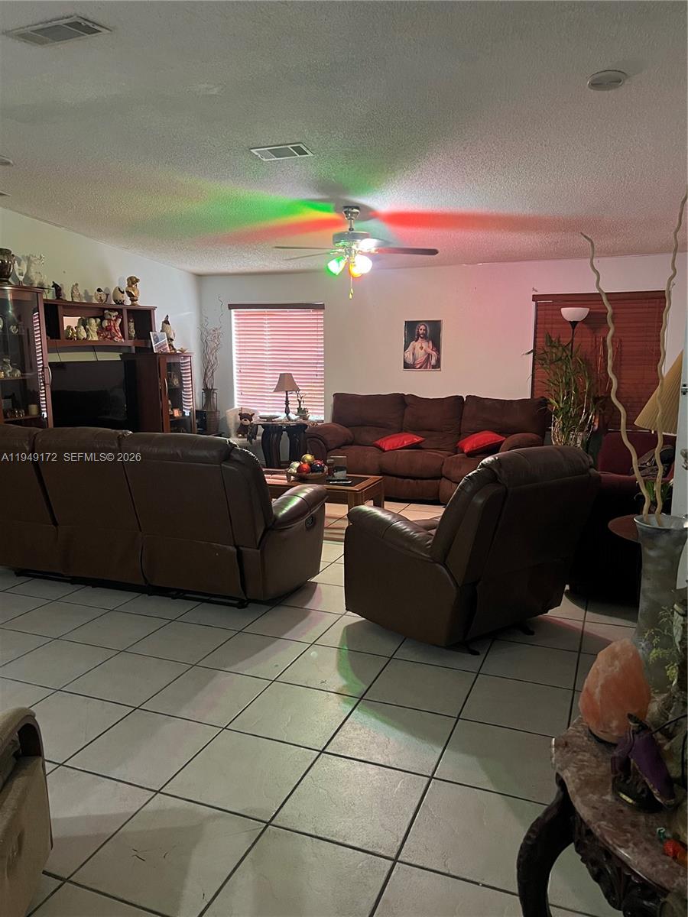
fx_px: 689
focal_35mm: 26
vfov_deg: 67.3
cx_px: 344
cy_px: 458
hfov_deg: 53.1
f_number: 1.5
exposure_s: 1/40
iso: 500
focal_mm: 5.7
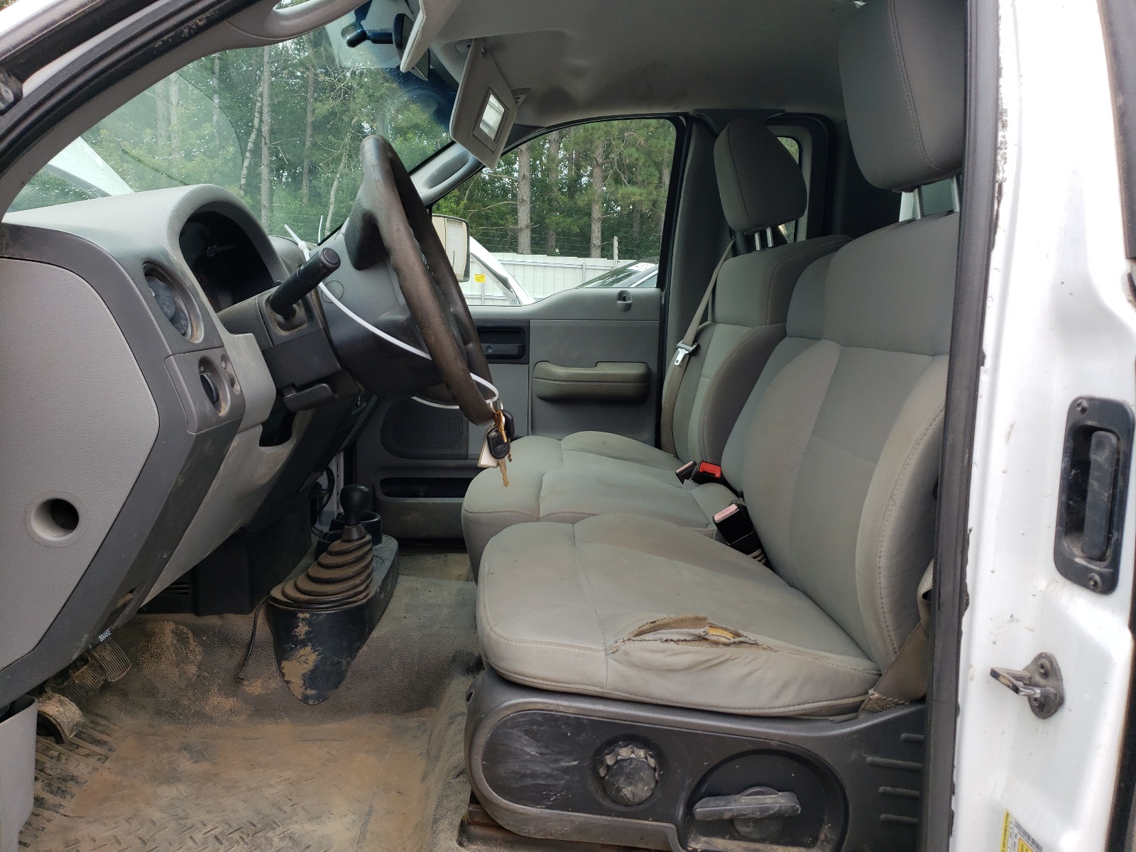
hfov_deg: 67.3
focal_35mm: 26
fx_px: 853
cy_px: 426
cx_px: 568
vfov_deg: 53.1
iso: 50
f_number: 1.5
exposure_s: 1/345
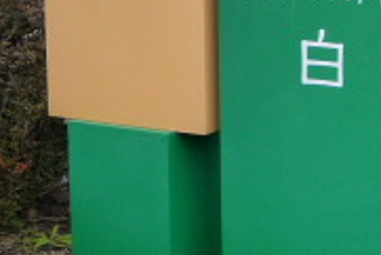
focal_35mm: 92
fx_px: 974
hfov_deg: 18.8
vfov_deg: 14.5
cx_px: 610
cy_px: -25
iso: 160
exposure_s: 1/320
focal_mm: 4.4
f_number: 2.8
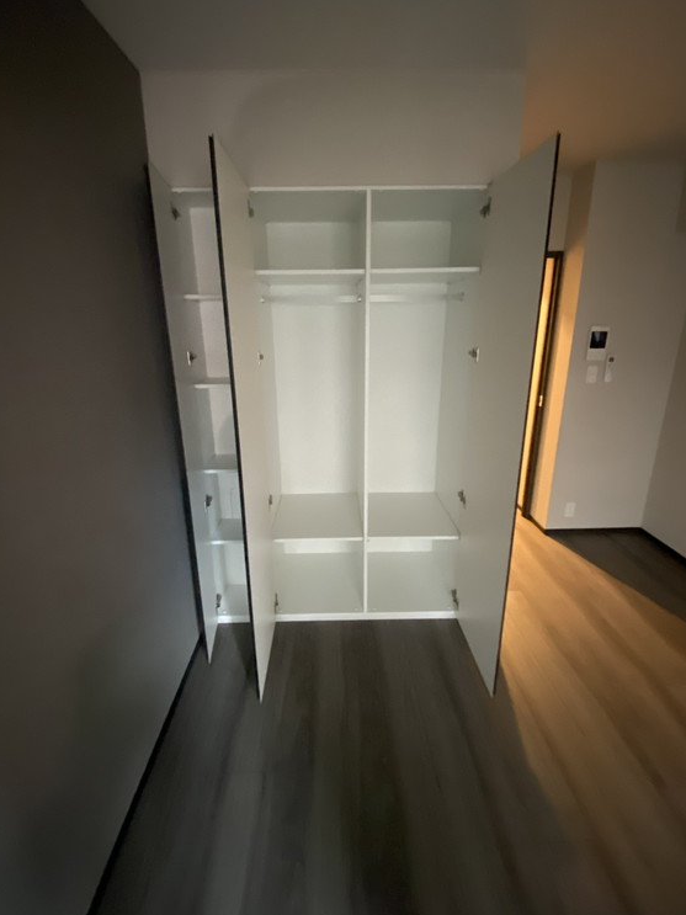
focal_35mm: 14
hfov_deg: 85.6
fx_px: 370
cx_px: 336
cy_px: 431
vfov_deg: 102.0
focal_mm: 1.54
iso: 800
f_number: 2.4
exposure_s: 1/25
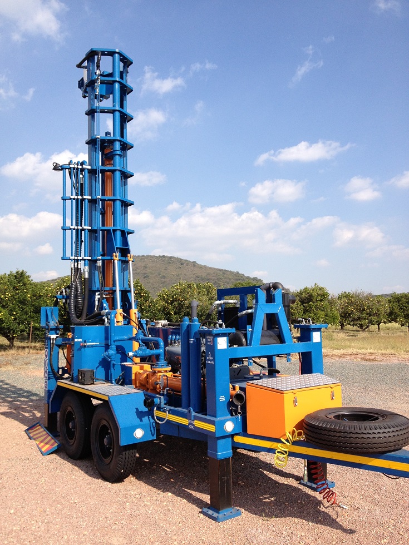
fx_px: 551
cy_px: 272
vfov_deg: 52.6
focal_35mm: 35
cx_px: 204
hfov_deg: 40.7
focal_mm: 4.28
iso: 50
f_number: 2.4
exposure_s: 1/1346
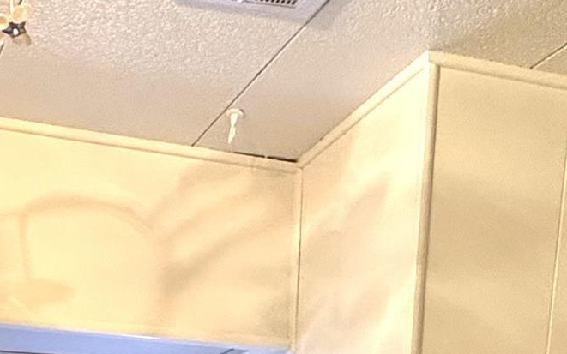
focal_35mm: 69
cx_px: 176
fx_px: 1066
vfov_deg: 13.2
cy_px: 888
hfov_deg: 29.5
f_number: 2.2
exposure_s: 1/120
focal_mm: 2.22
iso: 320
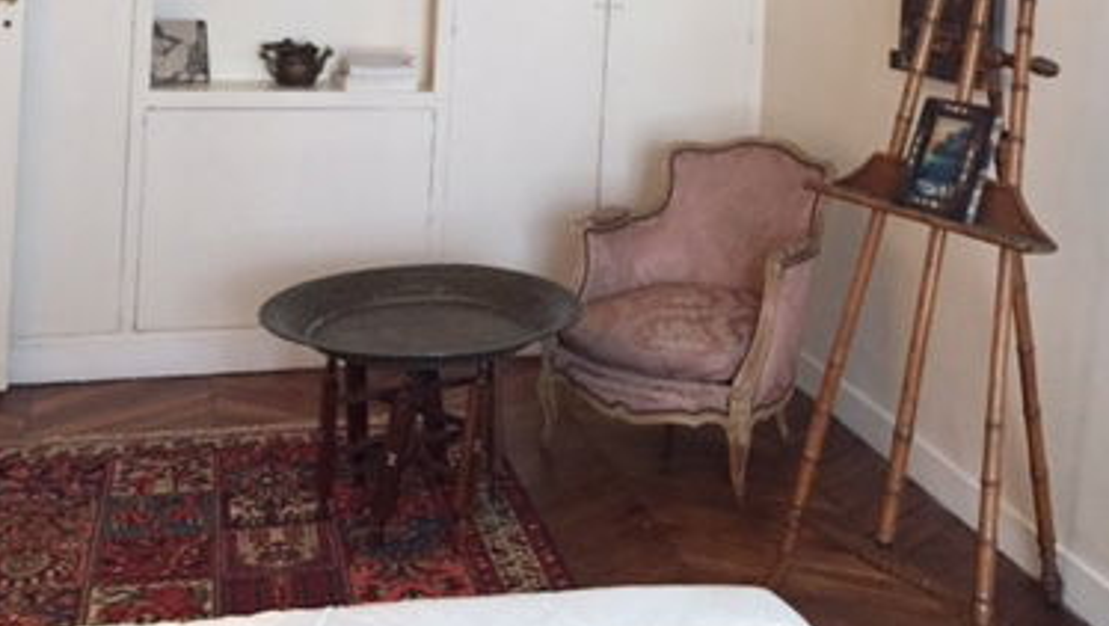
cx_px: 635
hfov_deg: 38.4
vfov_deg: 21.2
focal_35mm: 54
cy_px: -50
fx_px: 1589
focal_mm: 4.15
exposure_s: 1/33
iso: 320
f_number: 2.2
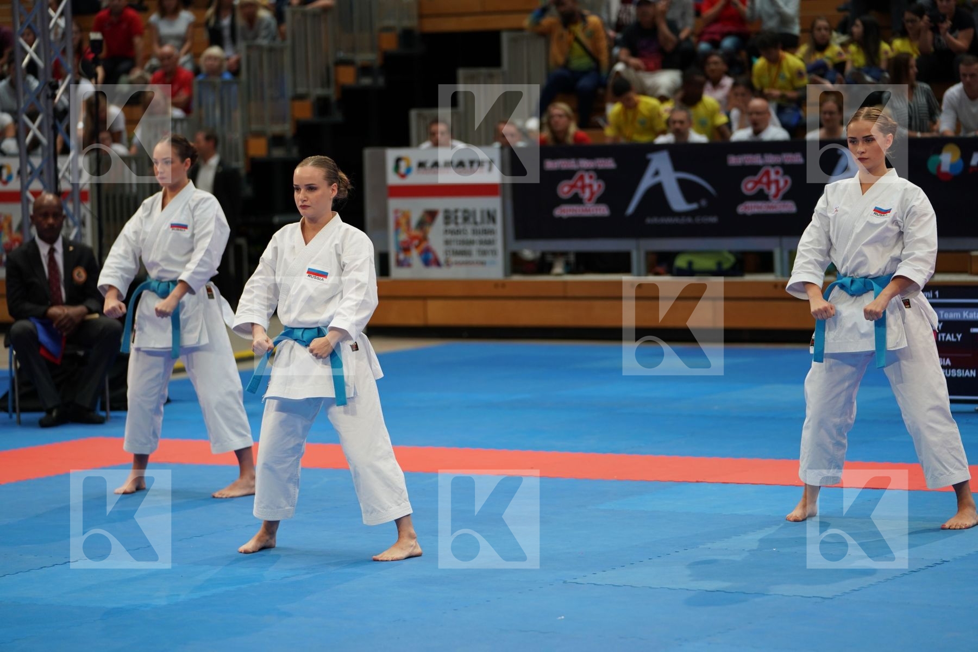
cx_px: 489
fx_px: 3205
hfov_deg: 17.3
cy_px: 326
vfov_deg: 11.6
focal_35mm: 118
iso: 800
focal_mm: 118
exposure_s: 1/500
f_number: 2.8
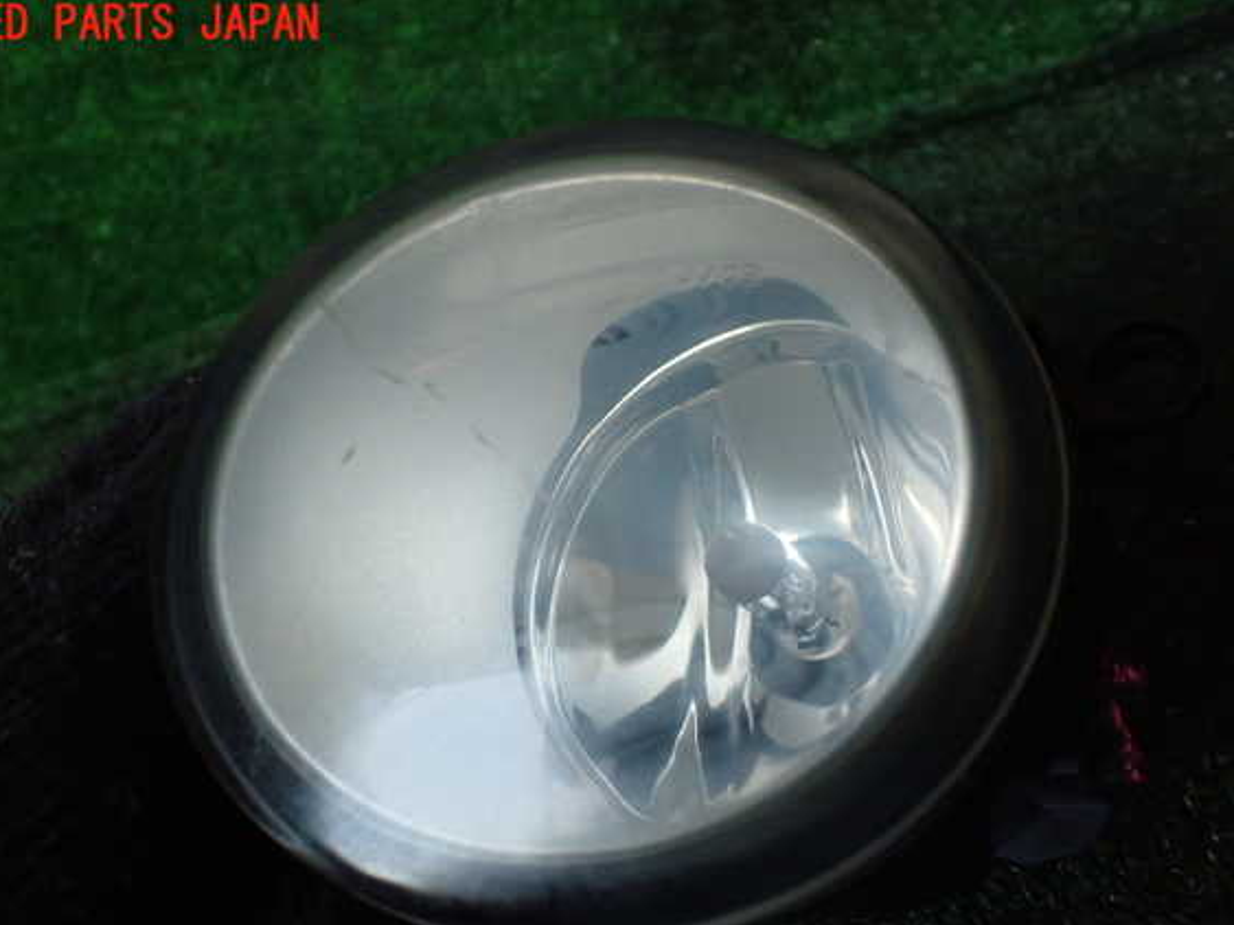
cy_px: 491
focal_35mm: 32
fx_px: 1141
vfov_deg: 44.1
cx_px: 579
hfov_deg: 56.8
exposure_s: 1/125
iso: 640
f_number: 2.3
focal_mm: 5.4
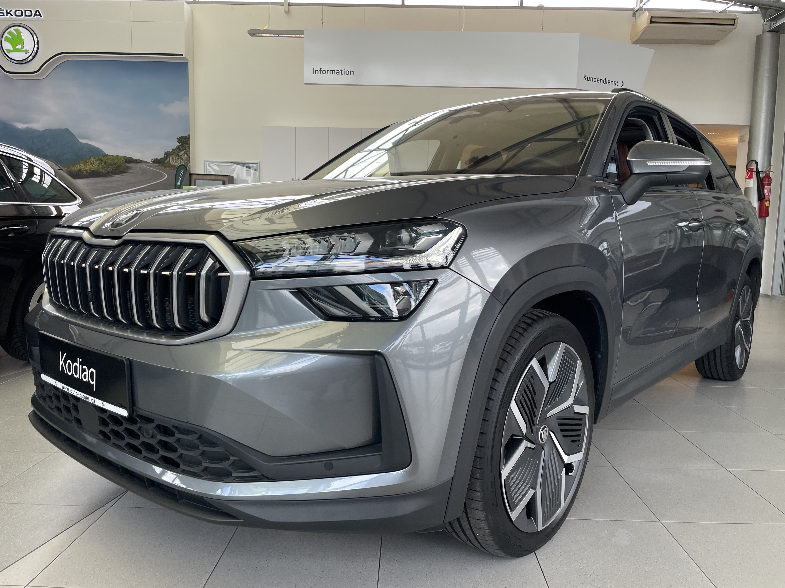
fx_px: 590
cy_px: 294
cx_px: 392
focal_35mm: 26
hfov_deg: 67.3
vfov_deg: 53.1
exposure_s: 1/107
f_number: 1.6
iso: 50
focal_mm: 4.2
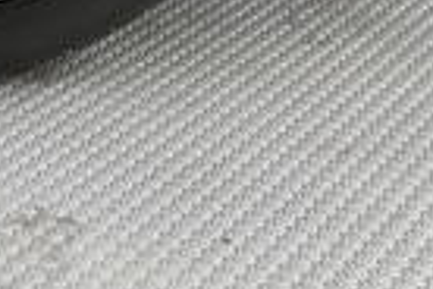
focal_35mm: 121
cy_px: -377
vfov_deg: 10.1
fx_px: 1455
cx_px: -144
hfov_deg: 16.0
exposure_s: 1/100
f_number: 4.5
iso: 4000
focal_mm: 26
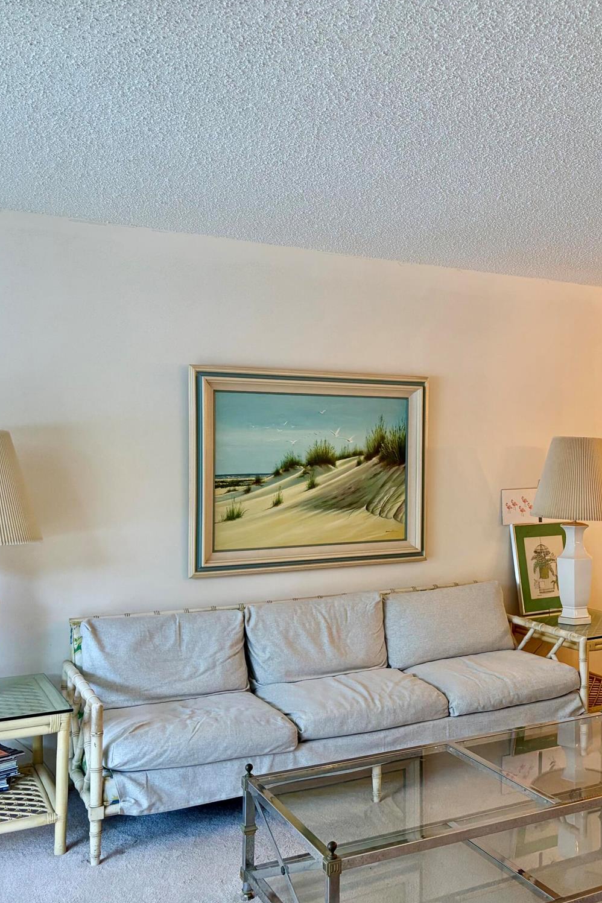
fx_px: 928
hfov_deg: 34.5
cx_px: 507
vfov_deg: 51.9
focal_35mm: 37
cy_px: 459
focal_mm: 5.96
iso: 160
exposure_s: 1/120
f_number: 1.6
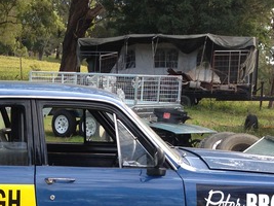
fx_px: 783
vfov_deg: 14.6
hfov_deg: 19.5
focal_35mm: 99
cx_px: 32
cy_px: 214
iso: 50
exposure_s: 1/250
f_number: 2.4
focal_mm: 4.12
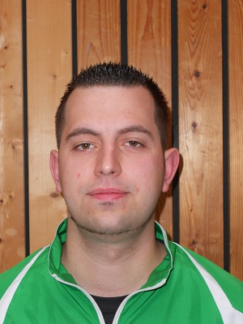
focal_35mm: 66
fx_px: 618
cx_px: 122
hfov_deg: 22.3
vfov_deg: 29.4
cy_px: 162
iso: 200
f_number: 5.3
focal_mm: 11.8
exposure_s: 1/60
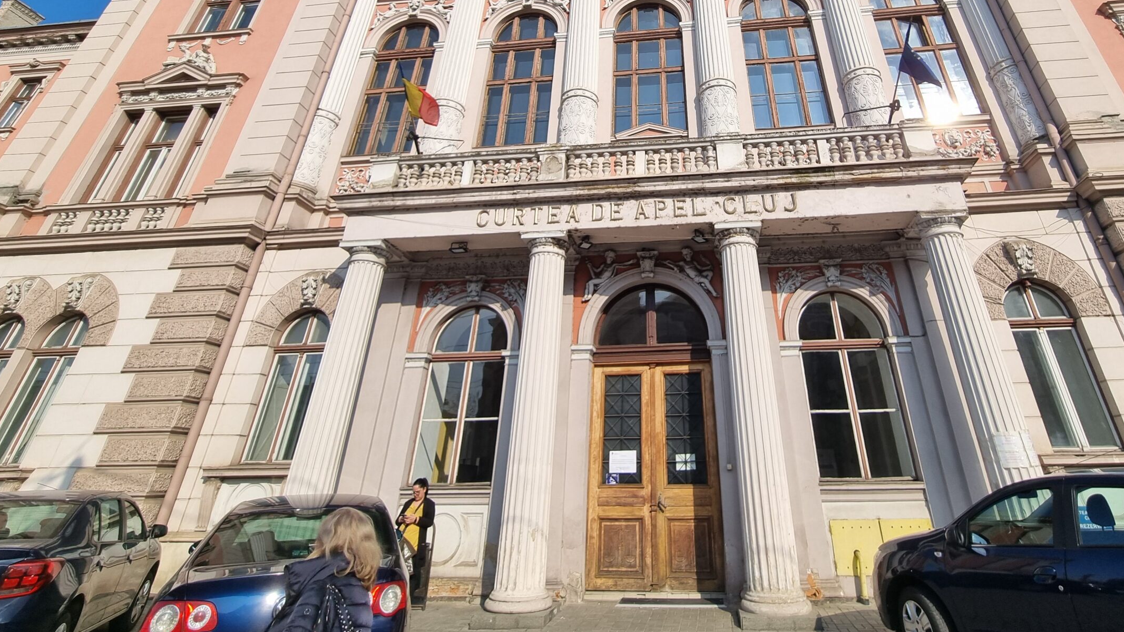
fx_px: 507
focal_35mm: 17
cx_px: 644
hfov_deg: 95.2
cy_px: 154
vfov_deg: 60.3
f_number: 2.2
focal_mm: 2.2
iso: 50
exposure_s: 1/1836
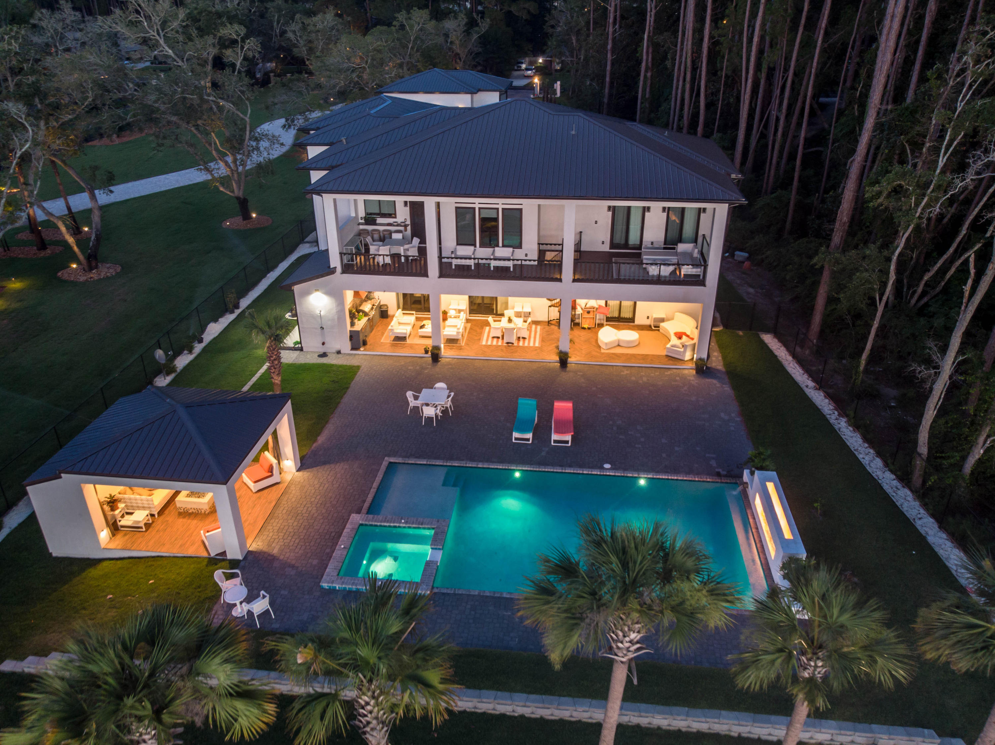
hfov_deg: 71.6
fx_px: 690
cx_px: 498
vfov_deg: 56.8
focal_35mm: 24
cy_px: 372
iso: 100
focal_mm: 4.5
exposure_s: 1
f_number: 2.8
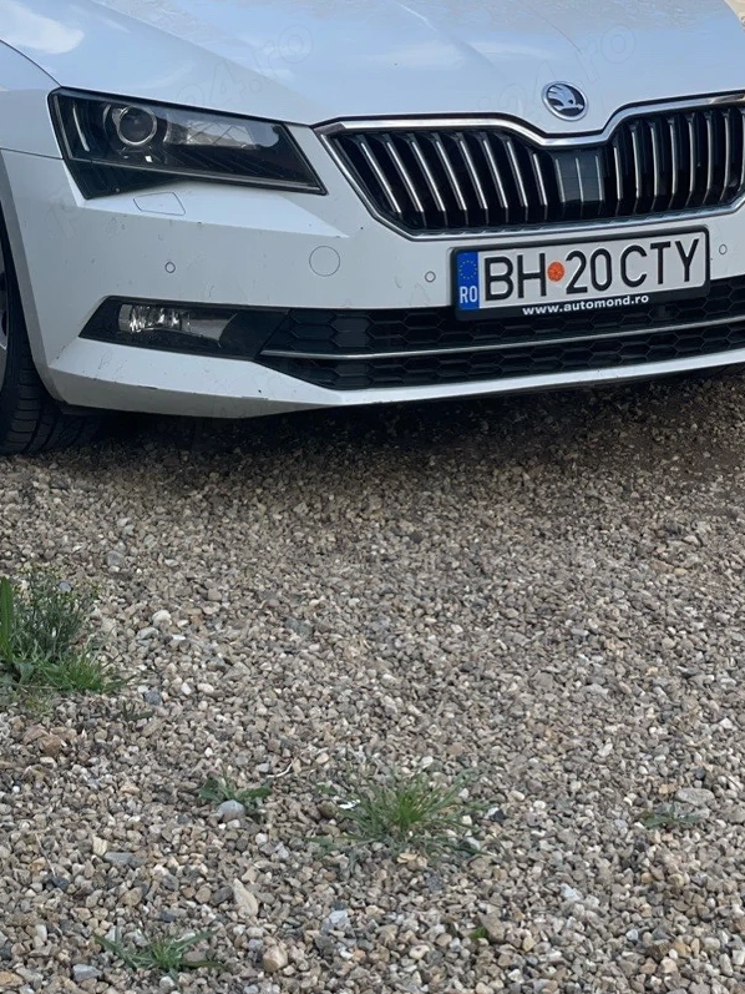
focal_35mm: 87
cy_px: 173
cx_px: 262
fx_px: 2496
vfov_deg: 22.2
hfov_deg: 16.9
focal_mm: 6
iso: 32
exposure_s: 1/666
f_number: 2
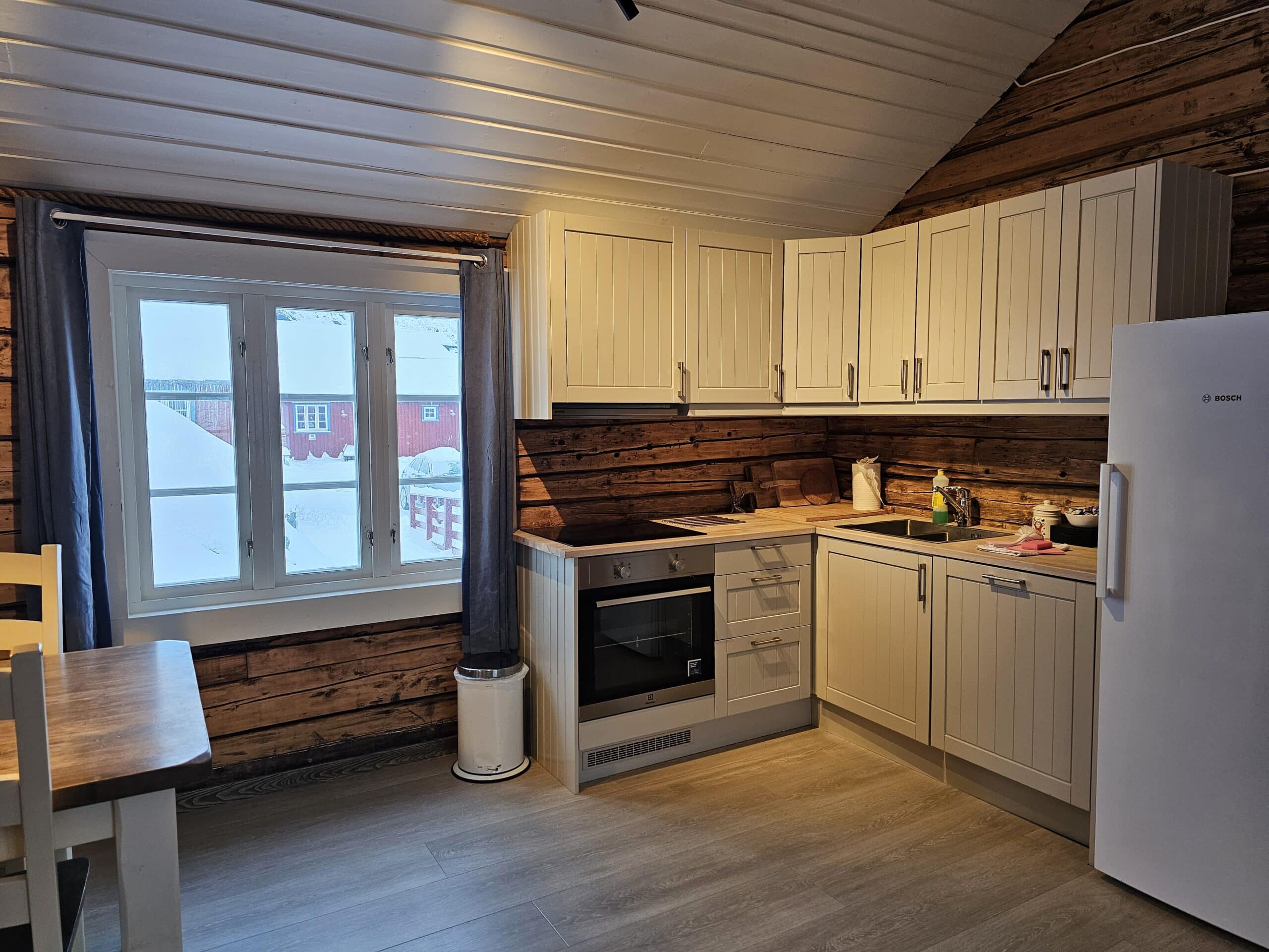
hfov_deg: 73.9
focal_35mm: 23
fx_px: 843
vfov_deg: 58.9
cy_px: 476
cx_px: 634
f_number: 1.7
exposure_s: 1/100
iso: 250
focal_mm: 6.3
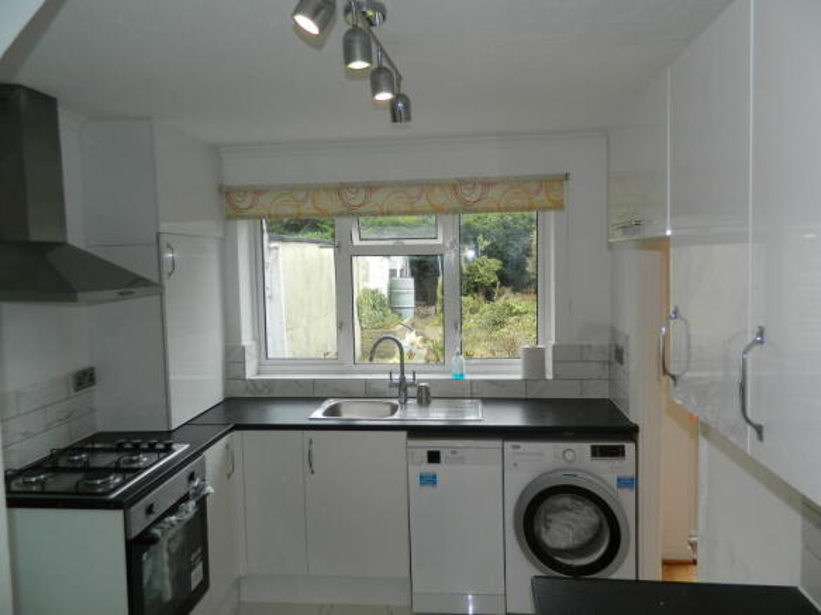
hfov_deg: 69.4
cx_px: 410
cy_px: 308
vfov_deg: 54.9
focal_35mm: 25
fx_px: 593
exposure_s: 1/100
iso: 80
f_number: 3.1
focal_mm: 4.5
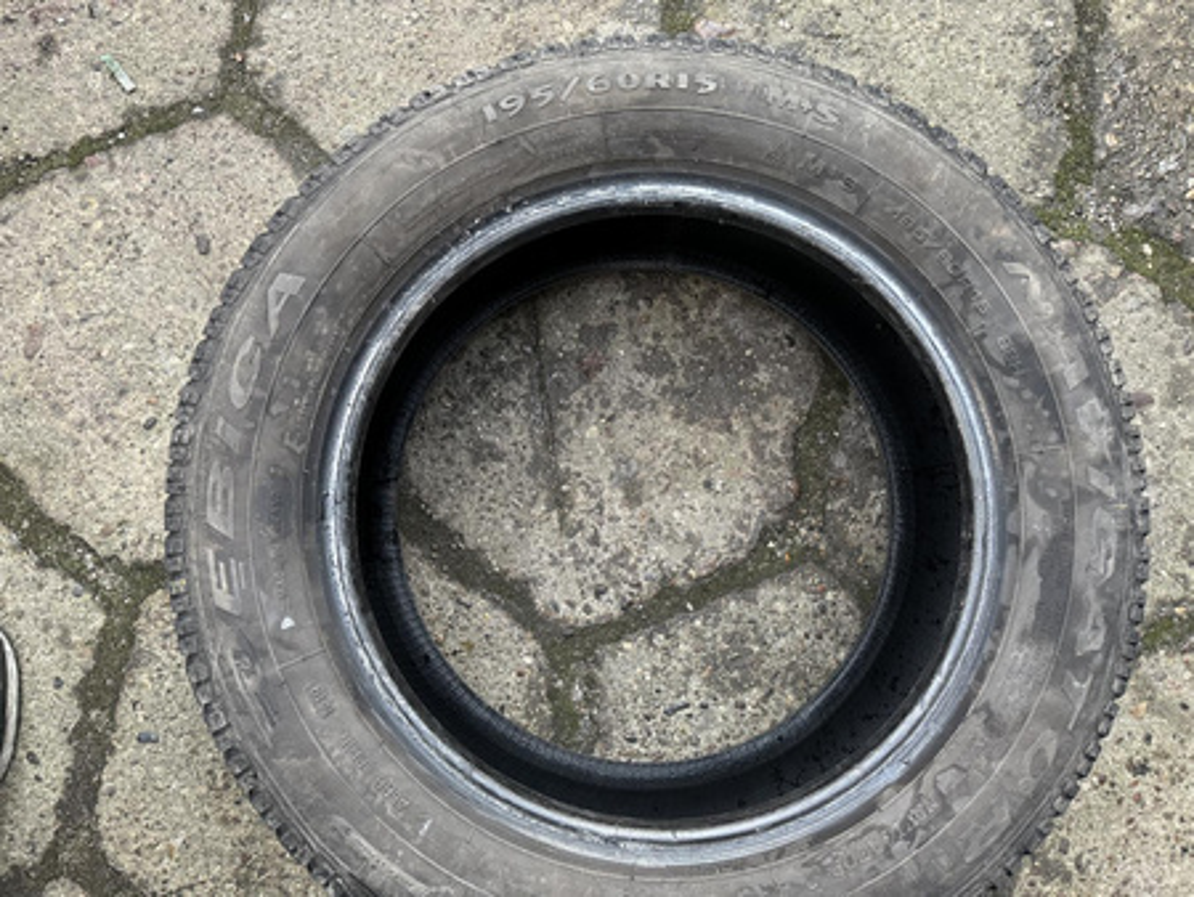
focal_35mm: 24
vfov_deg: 56.9
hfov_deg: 71.6
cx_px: 597
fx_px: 828
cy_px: 448
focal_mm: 6.86
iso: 400
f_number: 1.78
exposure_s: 1/60
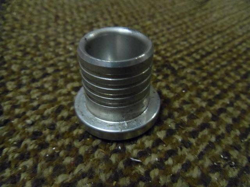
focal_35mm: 31
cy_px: 94
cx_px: 125
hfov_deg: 58.4
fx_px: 224
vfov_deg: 45.4
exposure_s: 1/15
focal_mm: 5.6
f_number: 3.3
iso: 800
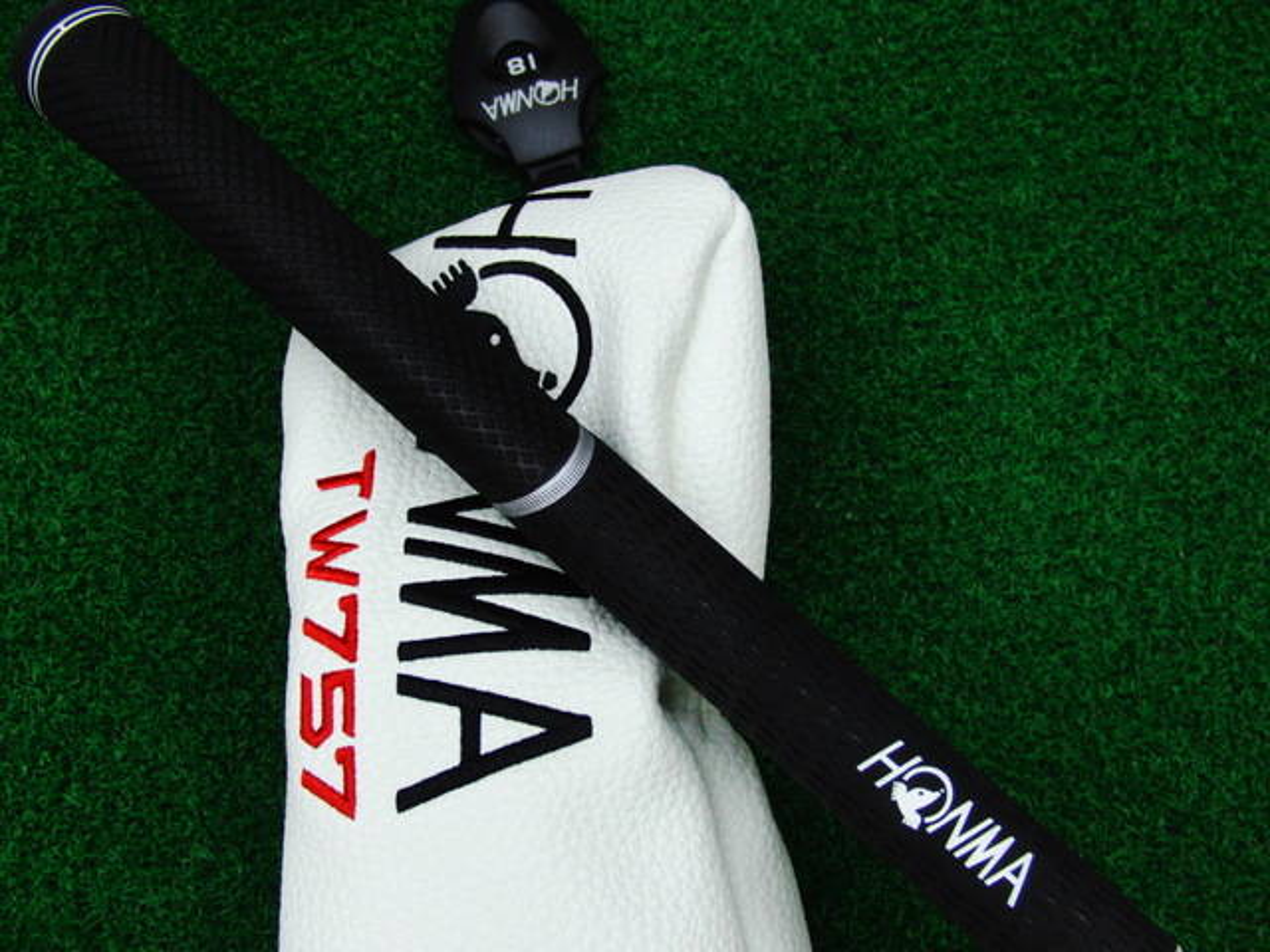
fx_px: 1357
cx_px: 635
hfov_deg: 50.1
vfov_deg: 38.7
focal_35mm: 37
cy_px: 476
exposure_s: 1/80
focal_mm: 6.42
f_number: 3.6
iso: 250
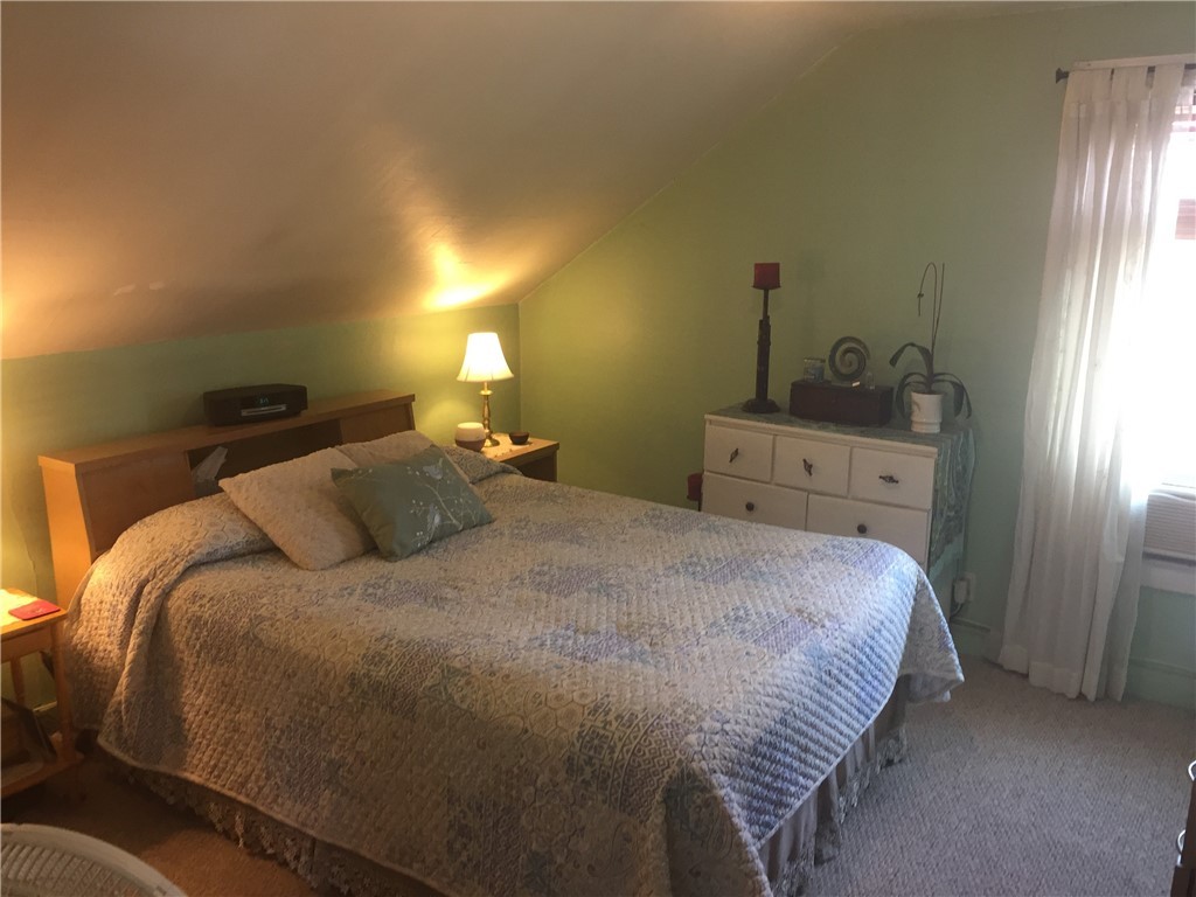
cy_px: 448
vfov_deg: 48.2
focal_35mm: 29
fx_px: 1002
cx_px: 598
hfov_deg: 61.7
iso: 160
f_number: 2.2
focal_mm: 4.15
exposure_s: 1/30
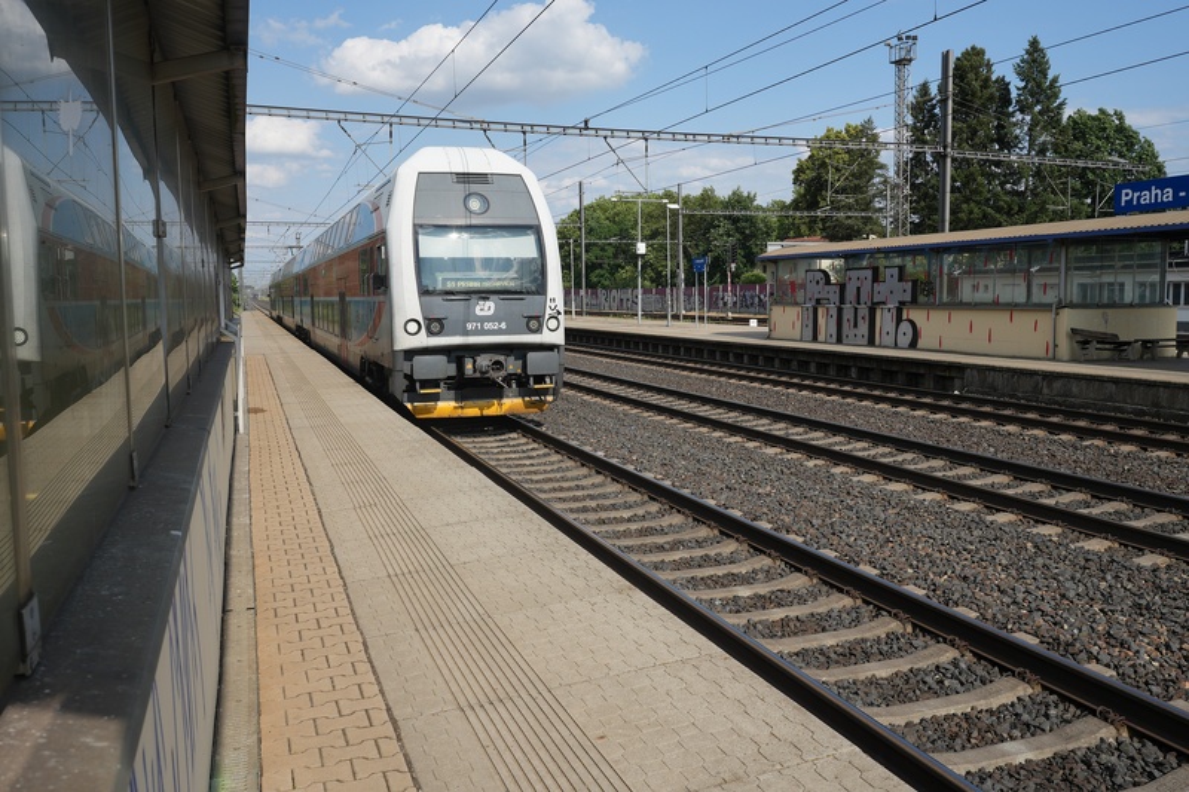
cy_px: 396
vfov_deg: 43.6
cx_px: 594
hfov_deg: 61.9
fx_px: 991
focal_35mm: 30
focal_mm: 20
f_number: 5
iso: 100
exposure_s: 1/800
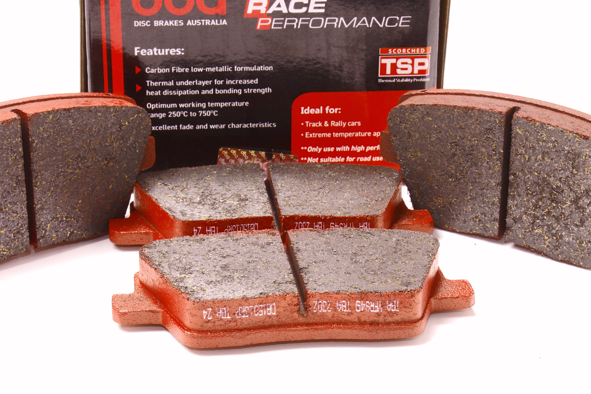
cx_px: 296
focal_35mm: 82
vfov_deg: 16.6
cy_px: 197
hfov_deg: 24.6
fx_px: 1354
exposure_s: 1/125
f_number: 22
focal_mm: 55
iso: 125
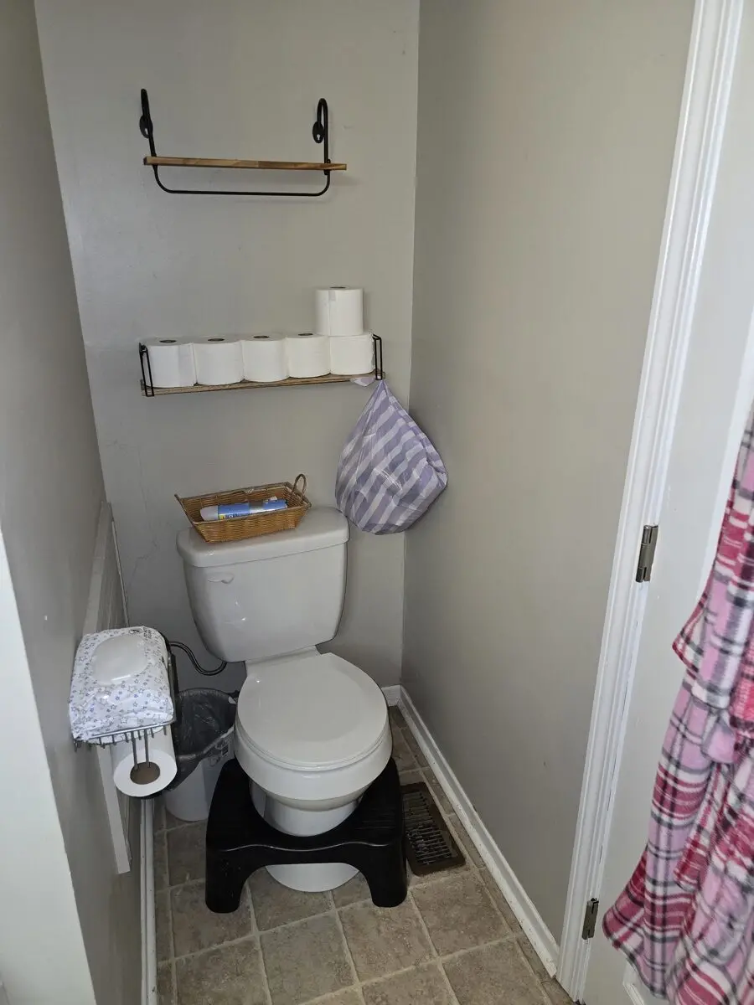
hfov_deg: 58.9
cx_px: 377
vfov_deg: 73.9
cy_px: 502
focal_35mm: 23
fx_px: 668
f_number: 1.7
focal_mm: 6.3
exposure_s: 1/30
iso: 100
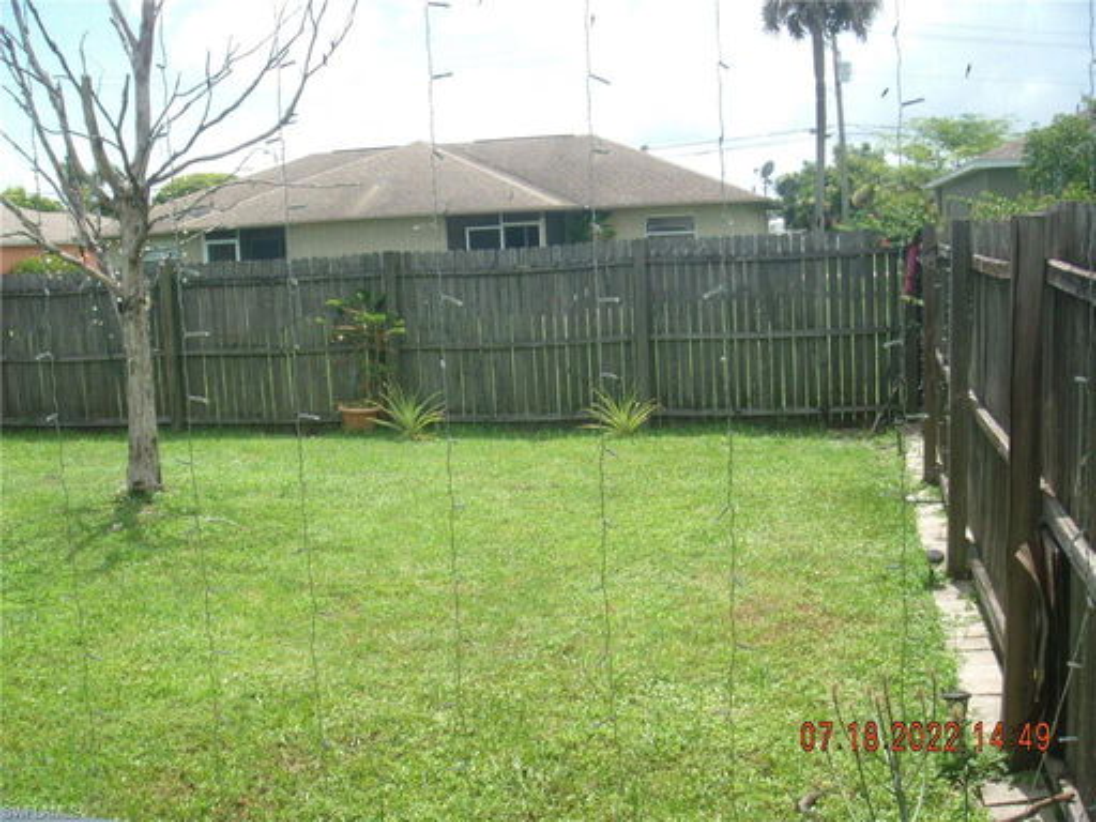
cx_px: 548
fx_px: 1203
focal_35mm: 38
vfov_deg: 37.7
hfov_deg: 49.0
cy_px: 411
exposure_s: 1/116
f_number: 5.7
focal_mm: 6.4
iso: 64
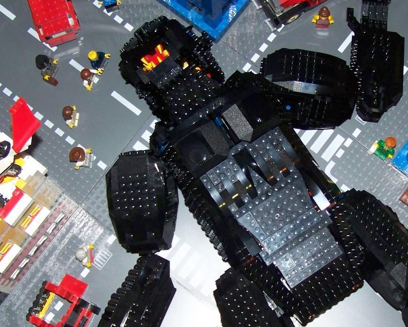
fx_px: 1002
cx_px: 270
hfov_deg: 22.9
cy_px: 214
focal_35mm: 83
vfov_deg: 18.5
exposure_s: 1/30
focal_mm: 8.1
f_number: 2.8
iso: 200
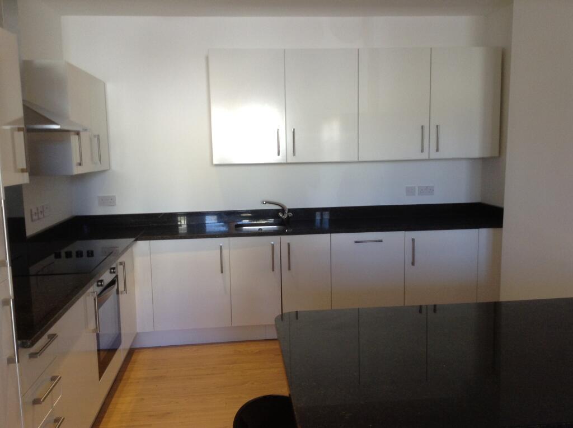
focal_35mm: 33
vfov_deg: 42.8
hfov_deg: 55.4
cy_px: 214
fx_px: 545
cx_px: 286
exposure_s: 1/24
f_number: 2.4
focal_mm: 3.3
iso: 50
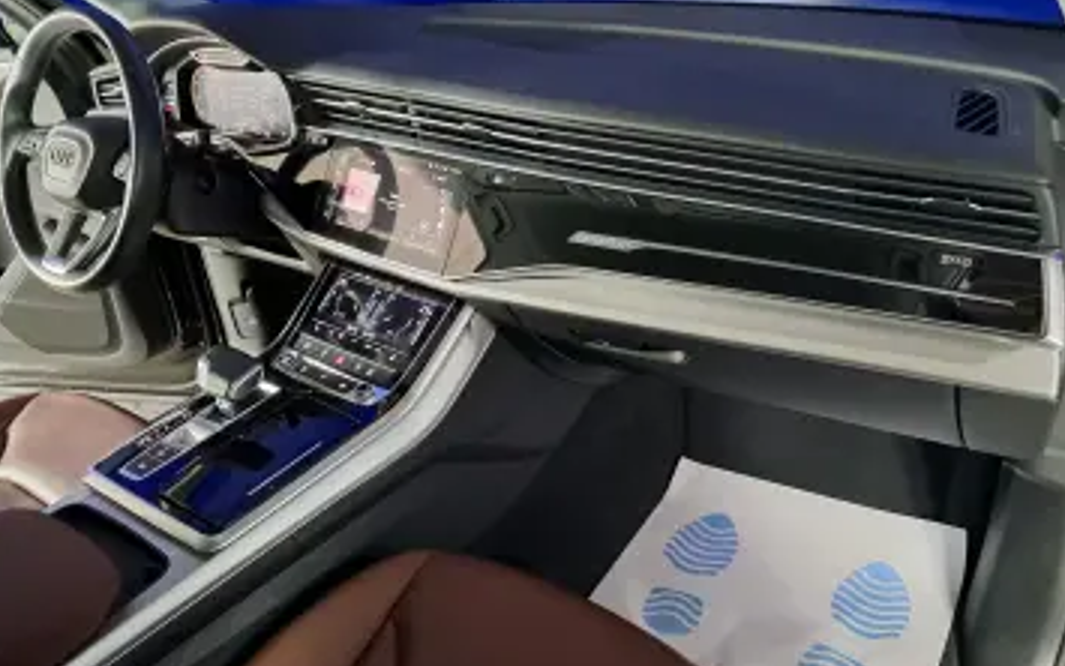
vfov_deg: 43.0
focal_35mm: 29
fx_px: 842
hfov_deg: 64.6
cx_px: 531
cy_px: 384
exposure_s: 1/20
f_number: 1.8
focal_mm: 4
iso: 800
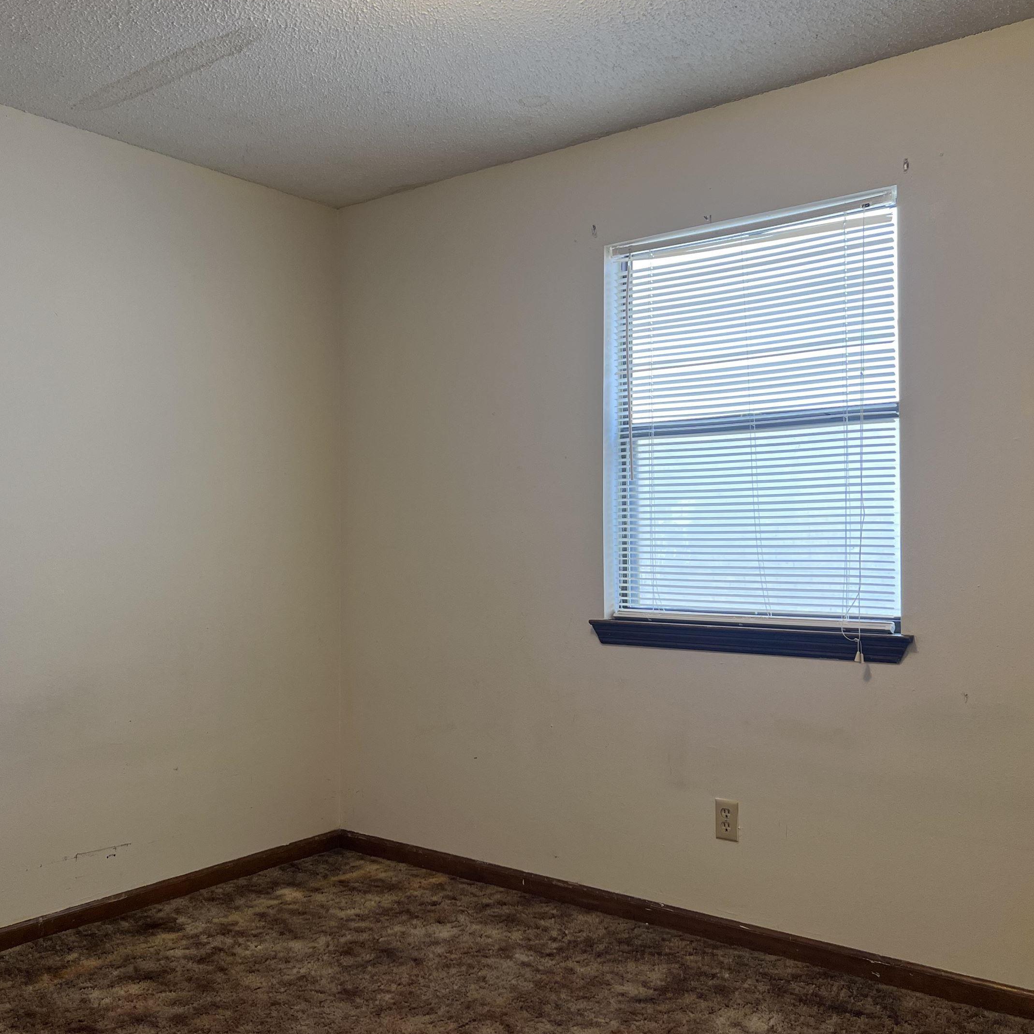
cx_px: 418
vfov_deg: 49.7
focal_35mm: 33
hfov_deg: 49.5
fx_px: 1115
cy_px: 520
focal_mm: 5.7
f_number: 1.5
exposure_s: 1/60
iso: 80
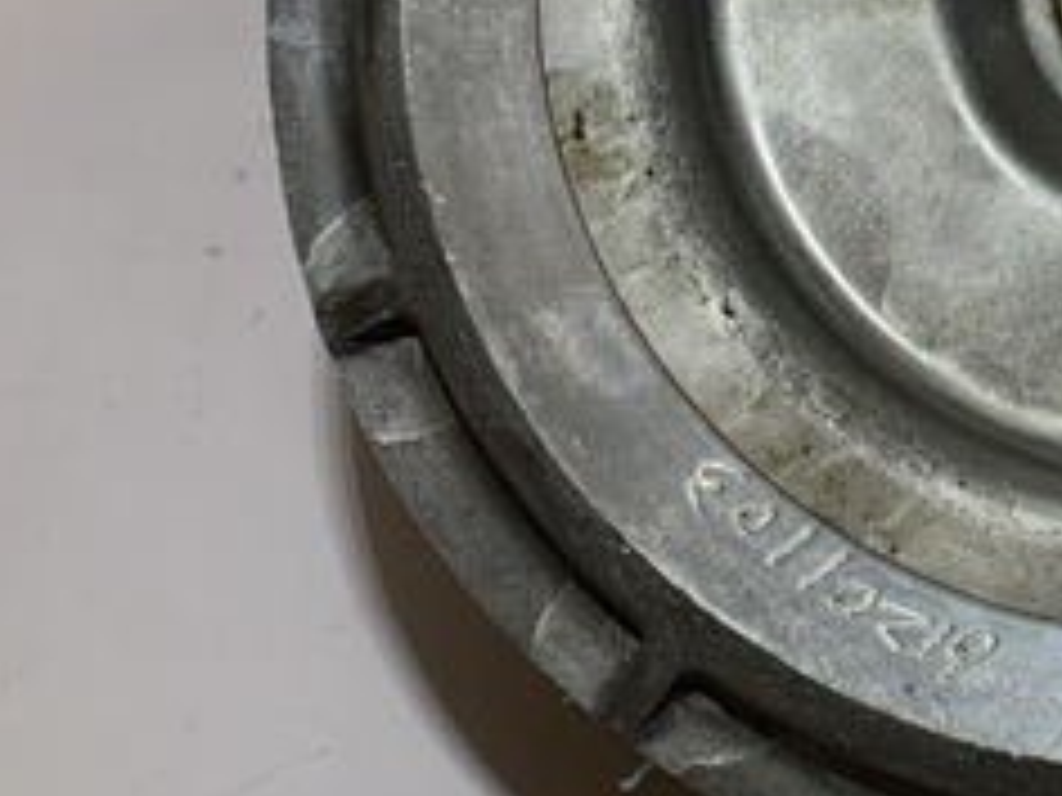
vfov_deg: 17.1
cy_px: -29
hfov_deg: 21.1
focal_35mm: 84
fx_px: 2577
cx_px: 1382
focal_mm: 4.25
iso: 32
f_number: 1.8
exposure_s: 1/122
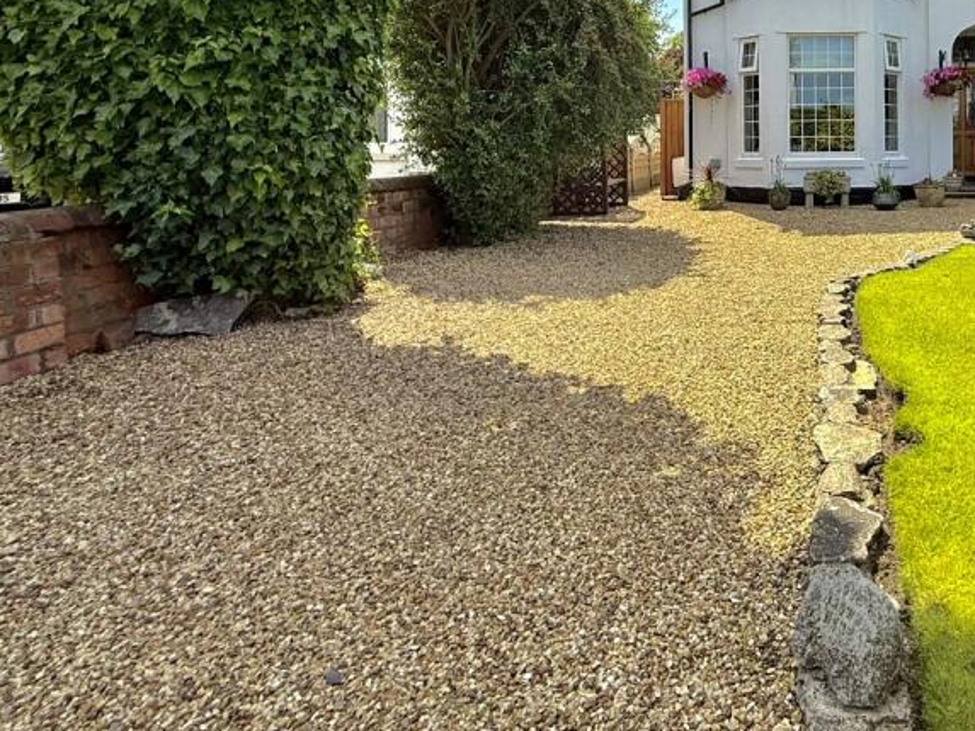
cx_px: 813
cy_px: 139
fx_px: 704
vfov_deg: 51.2
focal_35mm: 25
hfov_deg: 62.0
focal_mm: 2.22
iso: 50
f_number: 2.2
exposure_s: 1/1431
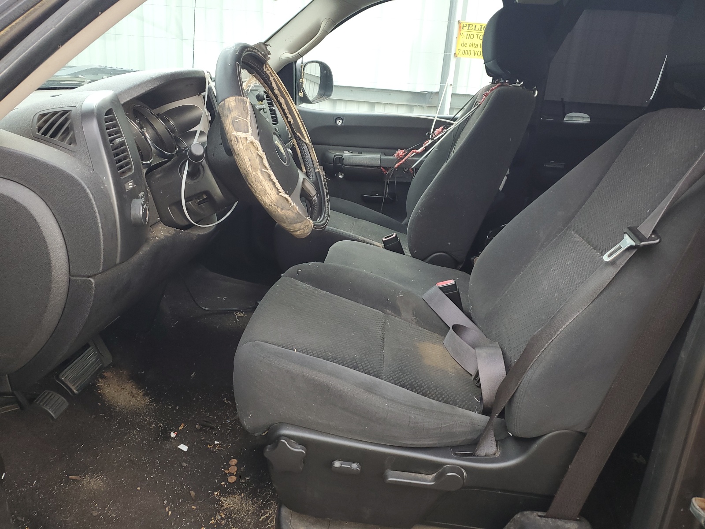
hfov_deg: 67.3
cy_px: 264
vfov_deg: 53.1
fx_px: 530
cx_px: 352
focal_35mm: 26
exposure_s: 1/120
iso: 61
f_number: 1.5
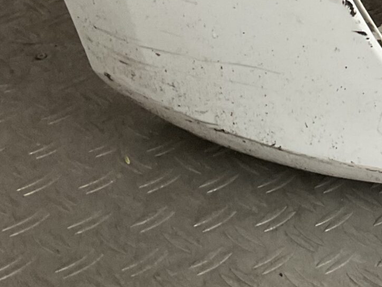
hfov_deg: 17.6
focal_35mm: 103
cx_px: 525
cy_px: -109
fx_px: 1137
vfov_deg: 13.7
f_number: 1.8
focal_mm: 3
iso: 64
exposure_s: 1/50
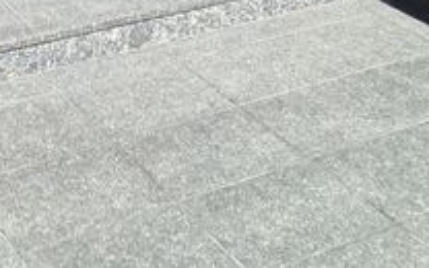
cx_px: 126
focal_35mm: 88
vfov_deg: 13.6
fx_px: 1029
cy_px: -188
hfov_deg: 23.4
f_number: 2.4
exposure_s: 1/1000
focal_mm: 2.87
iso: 71
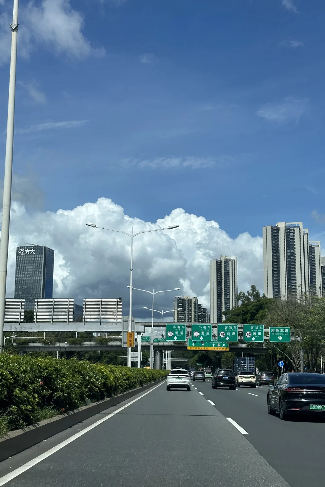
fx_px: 677
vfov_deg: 39.6
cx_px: 170
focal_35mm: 50
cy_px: 244
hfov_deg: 27.0
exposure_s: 1/5000
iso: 64
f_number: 1.78
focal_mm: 6.86
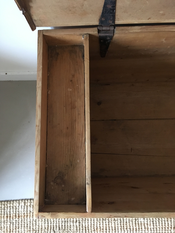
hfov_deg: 48.2
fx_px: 195
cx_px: 88
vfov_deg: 61.7
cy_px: 116
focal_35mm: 29
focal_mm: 4.15
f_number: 2.2
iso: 250
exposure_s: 1/17
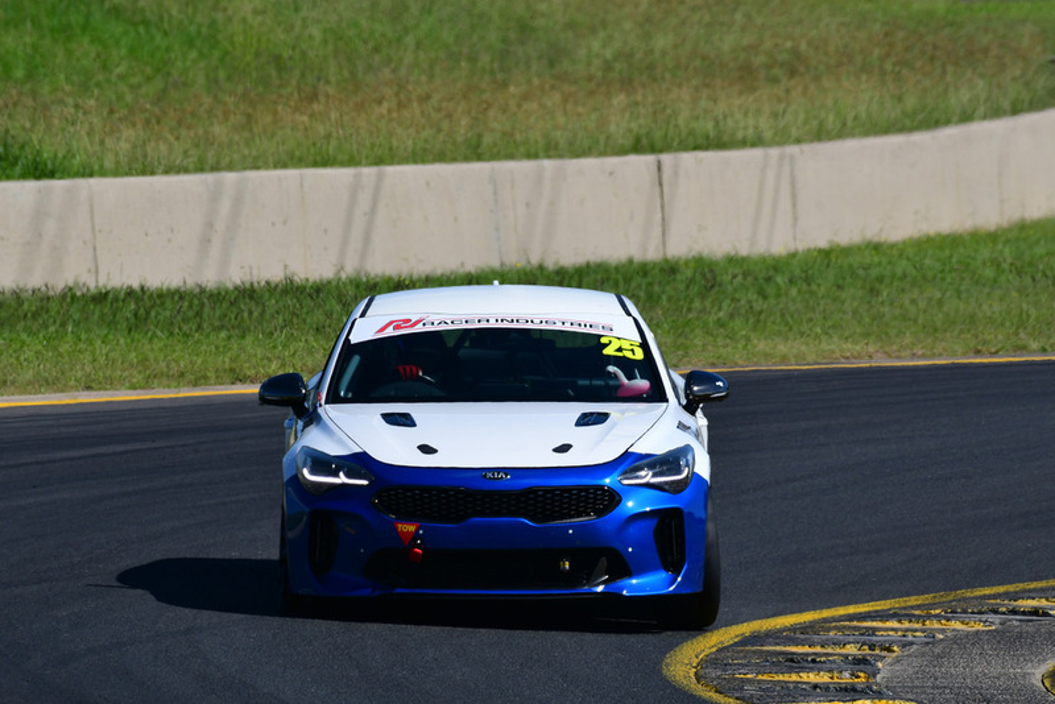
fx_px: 21986
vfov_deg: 1.8
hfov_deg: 2.7
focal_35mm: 750
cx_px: 528
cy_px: 352
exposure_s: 1/640
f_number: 11
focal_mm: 500
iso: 250
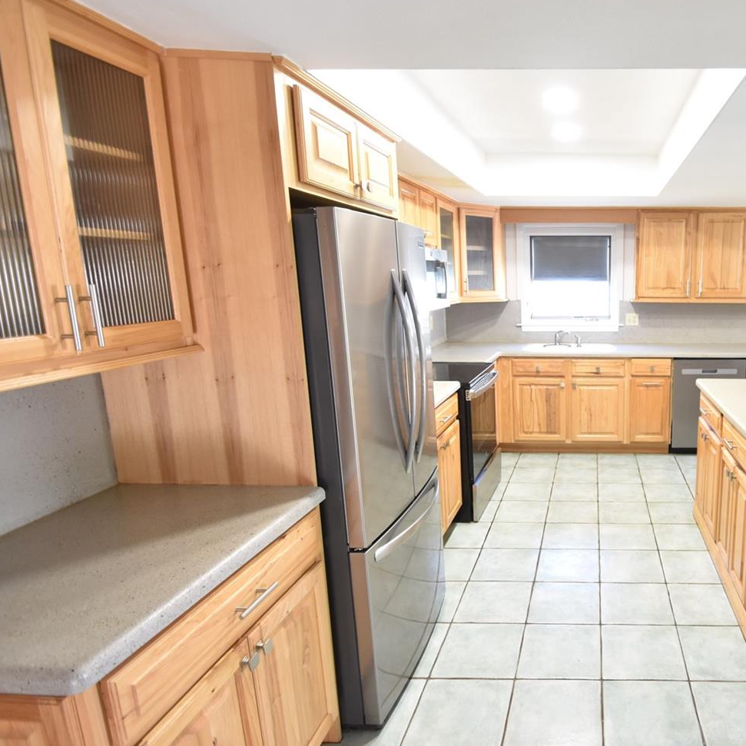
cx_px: 586
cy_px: 376
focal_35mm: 21
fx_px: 512
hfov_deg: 66.2
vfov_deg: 72.1
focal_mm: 10
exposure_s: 1/20
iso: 800
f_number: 3.5
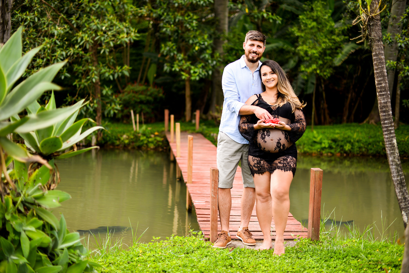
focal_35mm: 50
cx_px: 204
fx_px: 568
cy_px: 136
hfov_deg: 39.6
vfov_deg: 27.0
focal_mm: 50
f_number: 2
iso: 125
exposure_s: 1/640
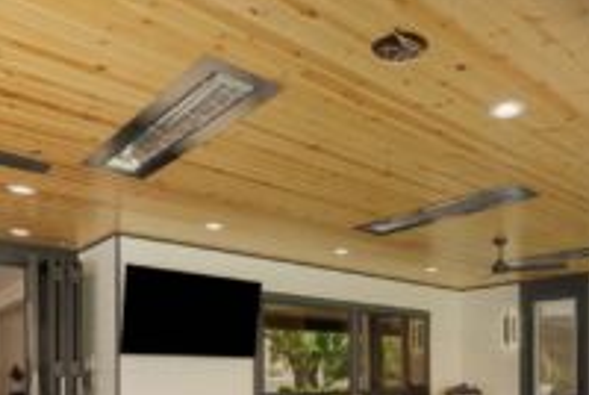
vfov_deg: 37.9
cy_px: 370
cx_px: 348
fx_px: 524
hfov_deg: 58.3
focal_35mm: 32
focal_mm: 16
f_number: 7.1
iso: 100
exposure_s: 1/100
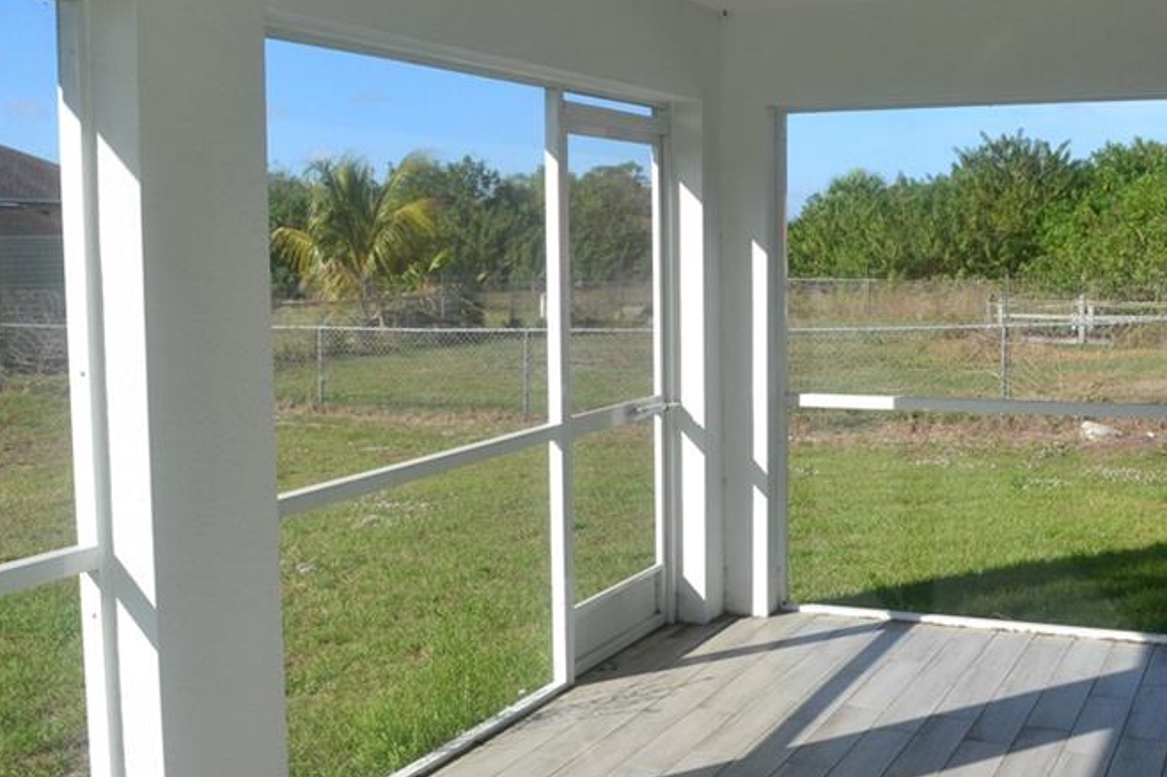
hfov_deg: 46.3
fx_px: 1361
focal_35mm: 42
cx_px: 660
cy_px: 365
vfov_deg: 31.9
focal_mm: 18
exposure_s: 1/250
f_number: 10
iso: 400
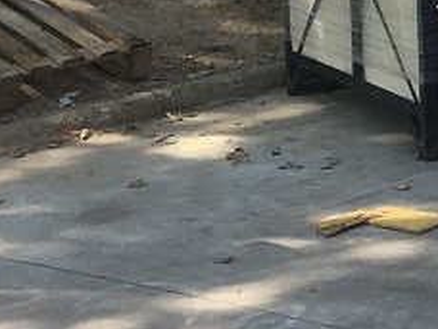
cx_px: 991
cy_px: -119
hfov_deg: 11.1
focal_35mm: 154
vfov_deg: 9.4
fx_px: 1949
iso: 25
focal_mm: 4.15
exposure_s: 1/432
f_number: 2.2
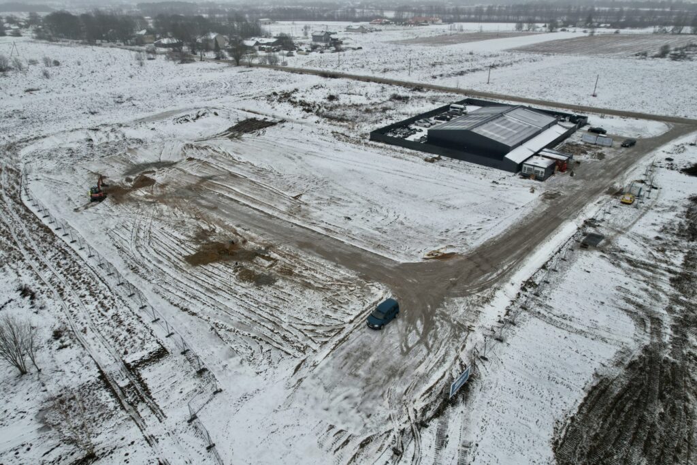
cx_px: 348
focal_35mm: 22
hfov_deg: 78.6
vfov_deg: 57.2
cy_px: 232
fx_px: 426
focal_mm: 8.38
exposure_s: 1/250
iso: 100
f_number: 2.8
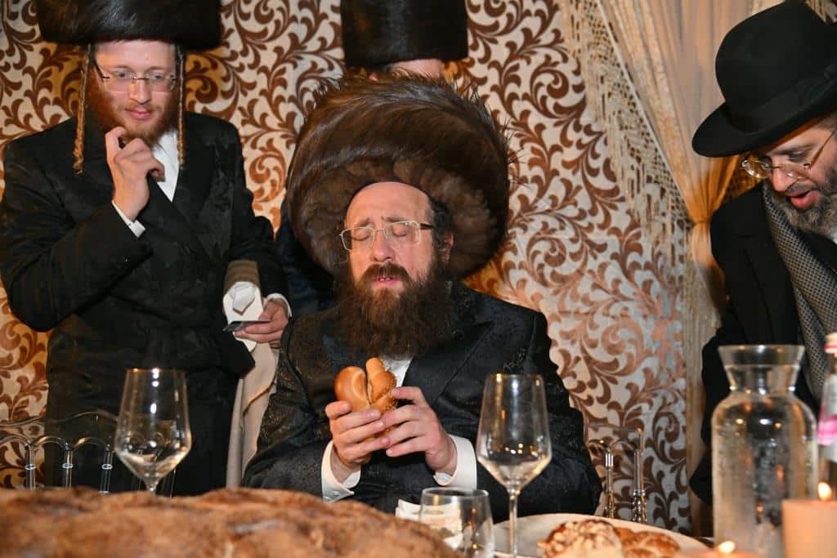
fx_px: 814
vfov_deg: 37.9
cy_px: 279
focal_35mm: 35
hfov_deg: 54.4
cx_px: 418
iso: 400
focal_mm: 35
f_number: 4
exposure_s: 1/200
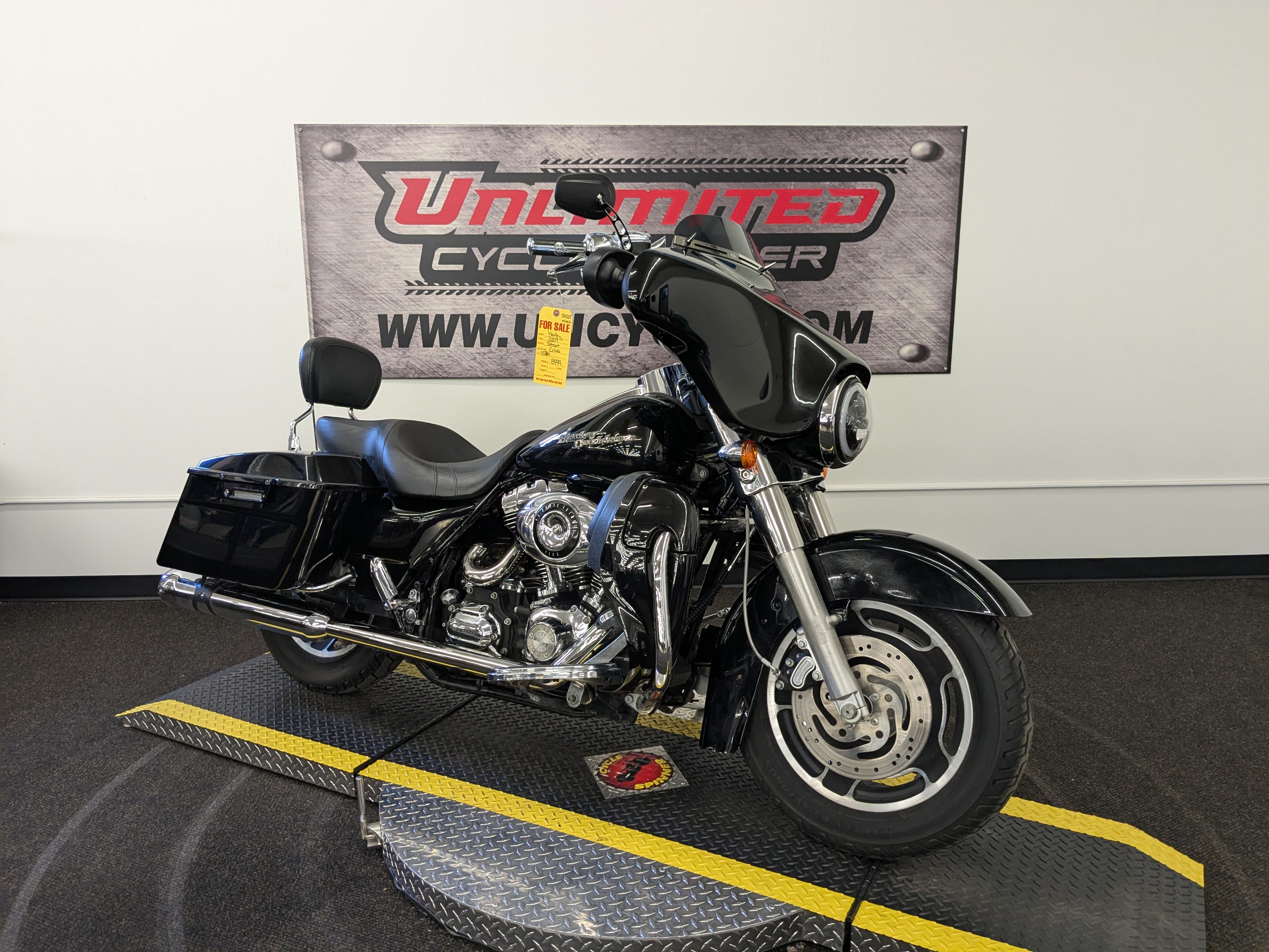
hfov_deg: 65.3
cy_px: 476
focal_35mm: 27
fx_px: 990
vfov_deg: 51.4
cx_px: 634
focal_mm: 4.38
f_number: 1.73
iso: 311
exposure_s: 1/60
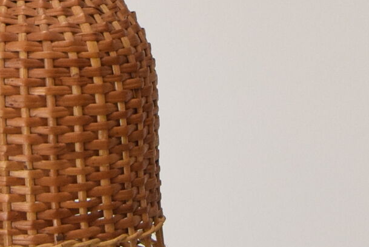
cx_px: 29
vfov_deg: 5.9
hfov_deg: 9.0
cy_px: -225
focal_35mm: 228
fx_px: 2343
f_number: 8
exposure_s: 1/250
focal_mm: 31
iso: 1600
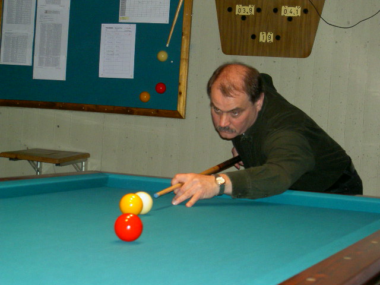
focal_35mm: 84
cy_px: 142
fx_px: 922
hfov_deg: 23.3
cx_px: 190
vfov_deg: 17.6
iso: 100
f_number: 4.1
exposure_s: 1/78.1
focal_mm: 17.4
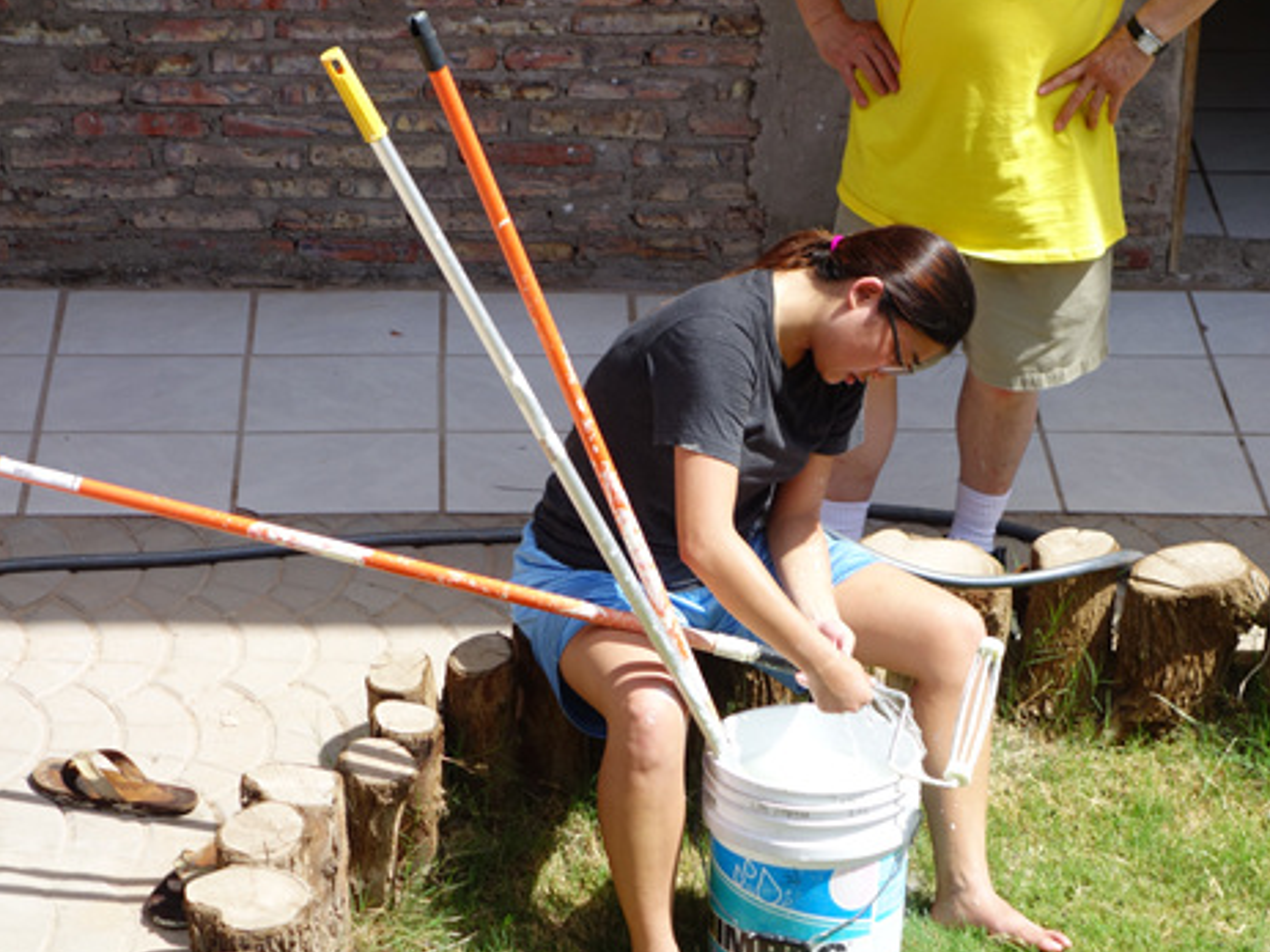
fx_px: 4878
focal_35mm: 133
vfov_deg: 11.1
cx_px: 699
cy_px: 457
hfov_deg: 14.8
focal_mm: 37.1
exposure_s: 1/320
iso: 125
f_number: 5.6
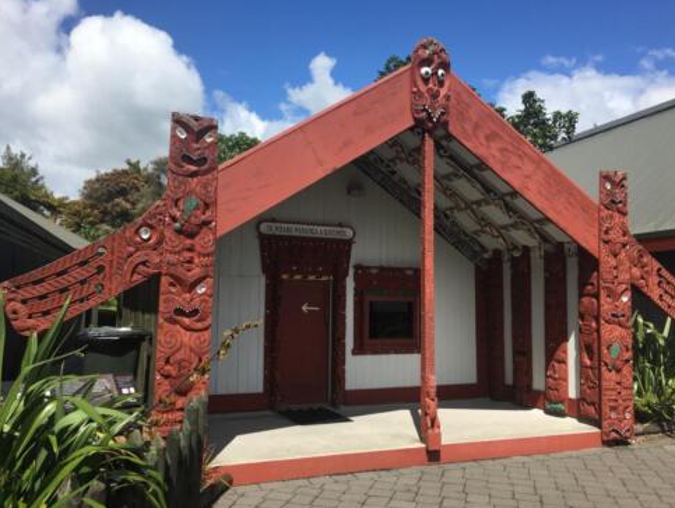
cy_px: 250
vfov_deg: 46.8
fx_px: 585
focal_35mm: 30
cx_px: 348
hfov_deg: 59.9
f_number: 2.2
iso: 25
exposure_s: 1/1672
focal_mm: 4.15
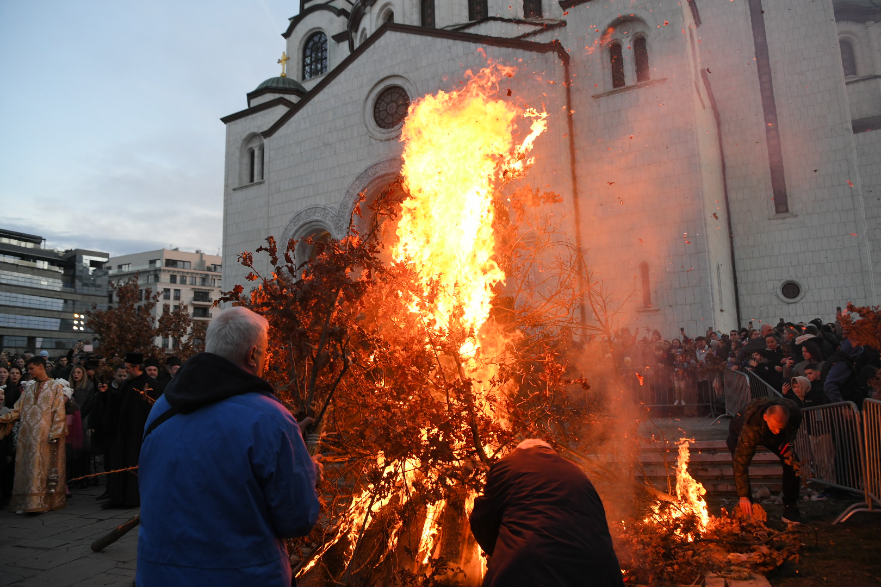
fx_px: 587
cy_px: 294
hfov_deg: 73.7
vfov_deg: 53.1
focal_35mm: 24
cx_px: 440
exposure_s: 1/500
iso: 2000
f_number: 4
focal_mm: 24
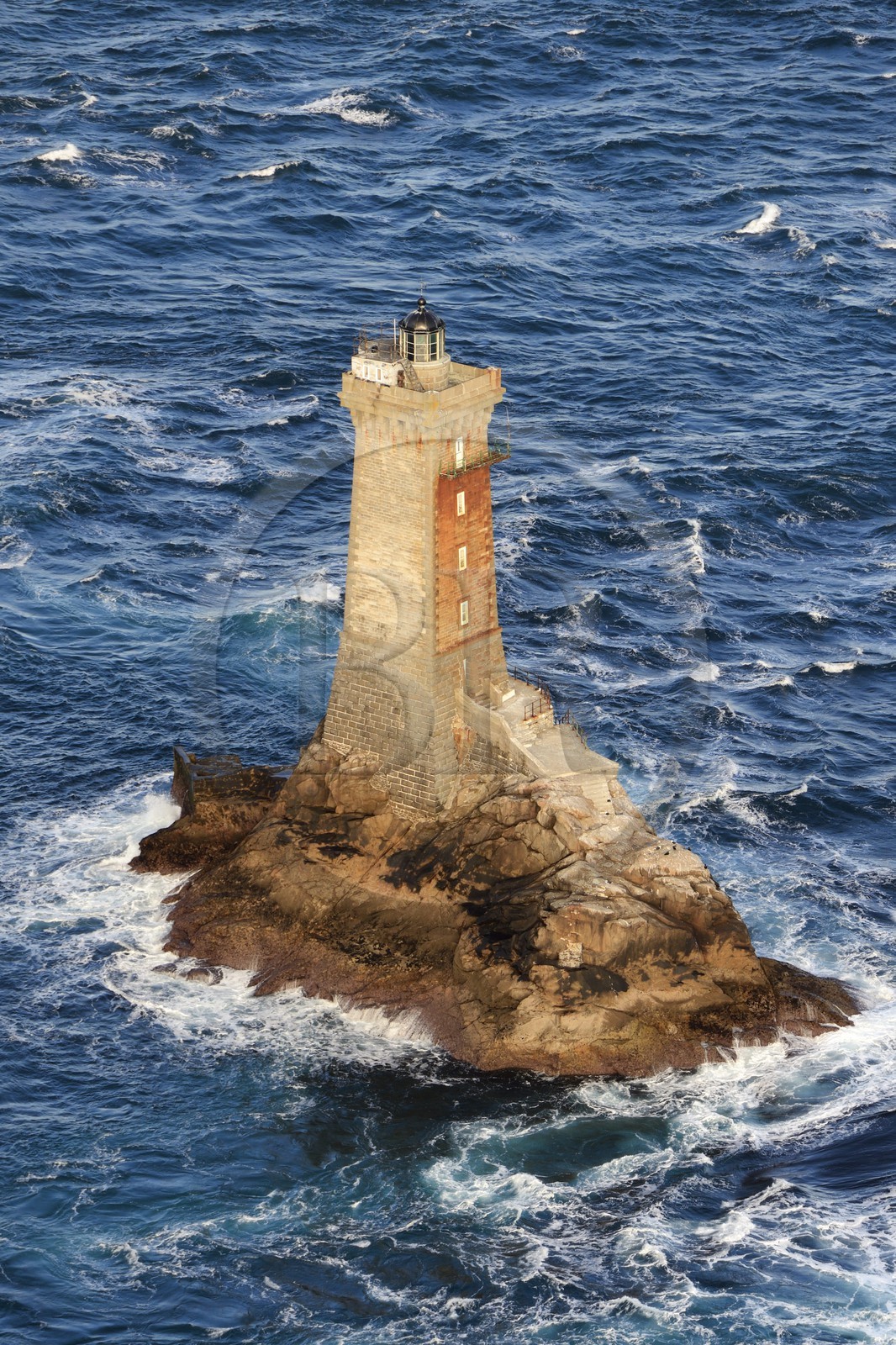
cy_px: 672
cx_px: 448
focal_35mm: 200
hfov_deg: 6.9
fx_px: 7469
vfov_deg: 10.3
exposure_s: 1/800
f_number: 5.6
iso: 400
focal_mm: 200
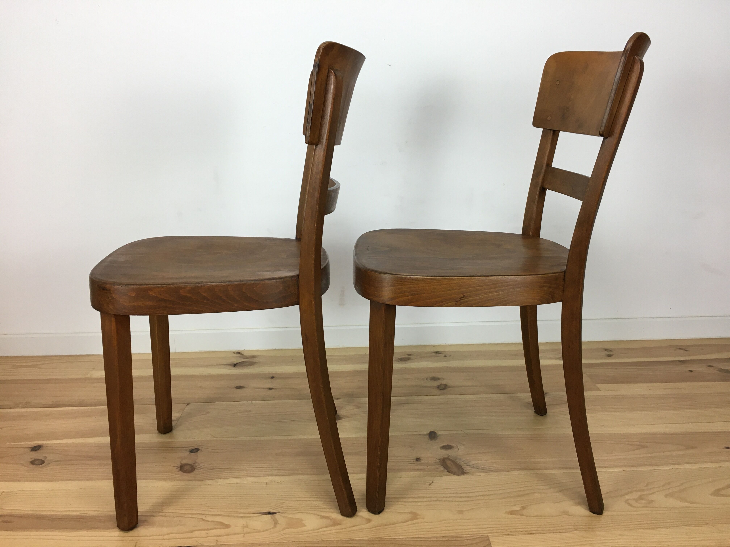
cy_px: 274
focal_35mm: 29
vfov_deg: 48.2
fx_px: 612
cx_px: 365
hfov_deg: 61.7
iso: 40
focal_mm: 4.15
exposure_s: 1/33
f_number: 2.2
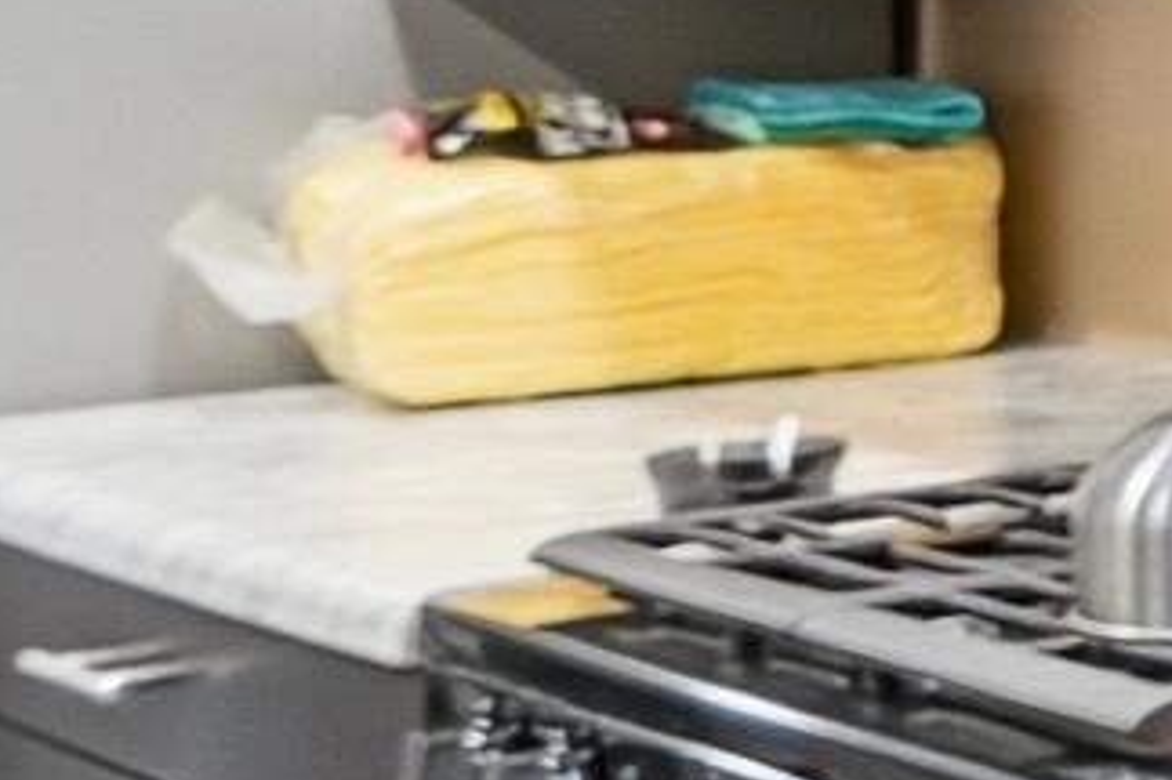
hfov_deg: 11.9
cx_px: 3418
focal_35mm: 93
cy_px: -127
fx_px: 3026
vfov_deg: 14.3
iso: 125
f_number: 5.6
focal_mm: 10
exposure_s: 1/45
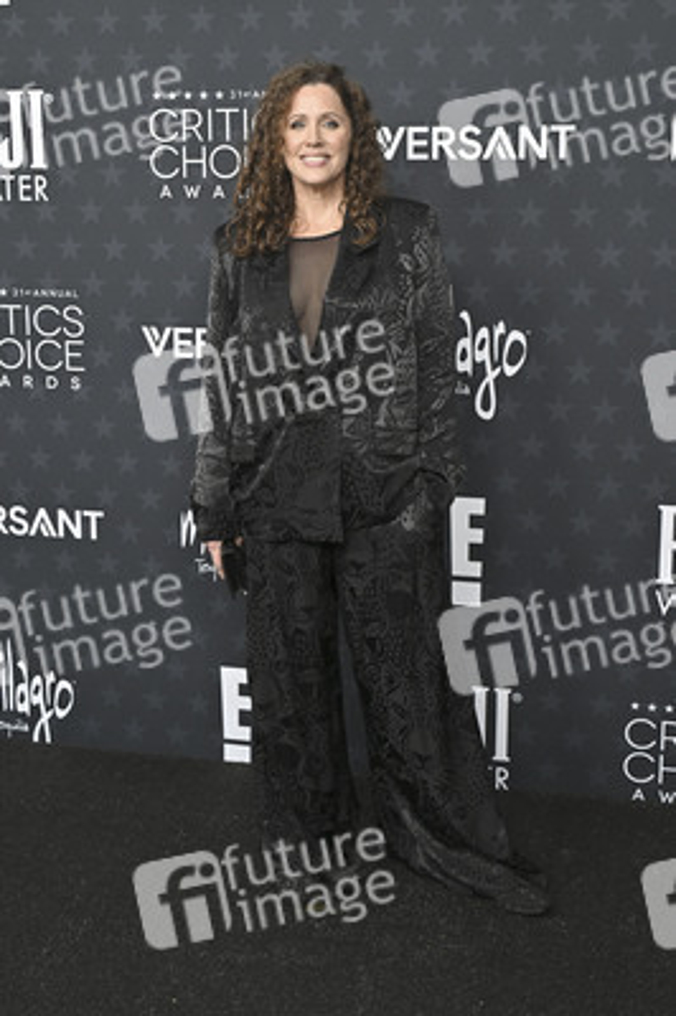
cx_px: 338
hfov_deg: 29.2
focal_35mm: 46
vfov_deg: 42.8
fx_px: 1298
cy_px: 508
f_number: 5.6
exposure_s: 1/320
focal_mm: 46
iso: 1250
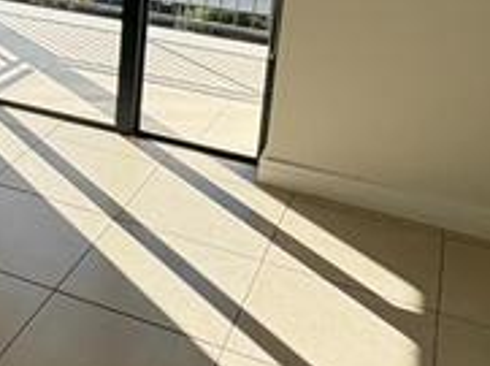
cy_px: -22
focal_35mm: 62
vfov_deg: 22.4
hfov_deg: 29.1
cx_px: -8
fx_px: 876
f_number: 2.2
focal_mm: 2.22
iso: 50
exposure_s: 1/1370
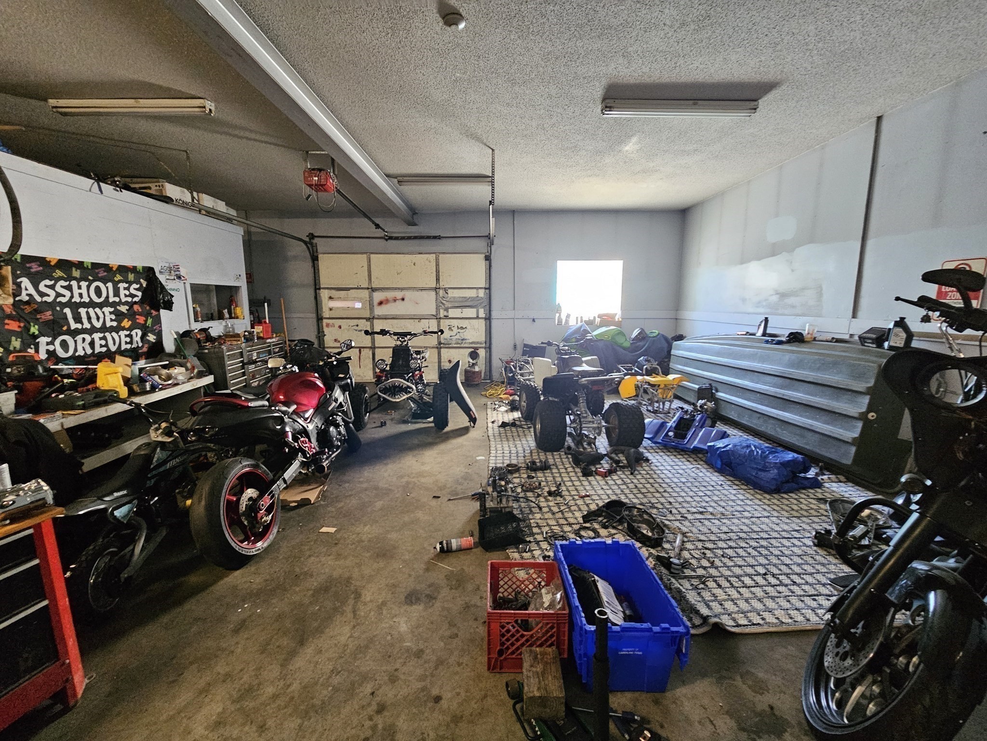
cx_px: 494
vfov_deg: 89.9
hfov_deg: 106.2
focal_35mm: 13
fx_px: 371
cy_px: 370
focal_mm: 2.2
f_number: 2.2
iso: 640
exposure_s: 1/30
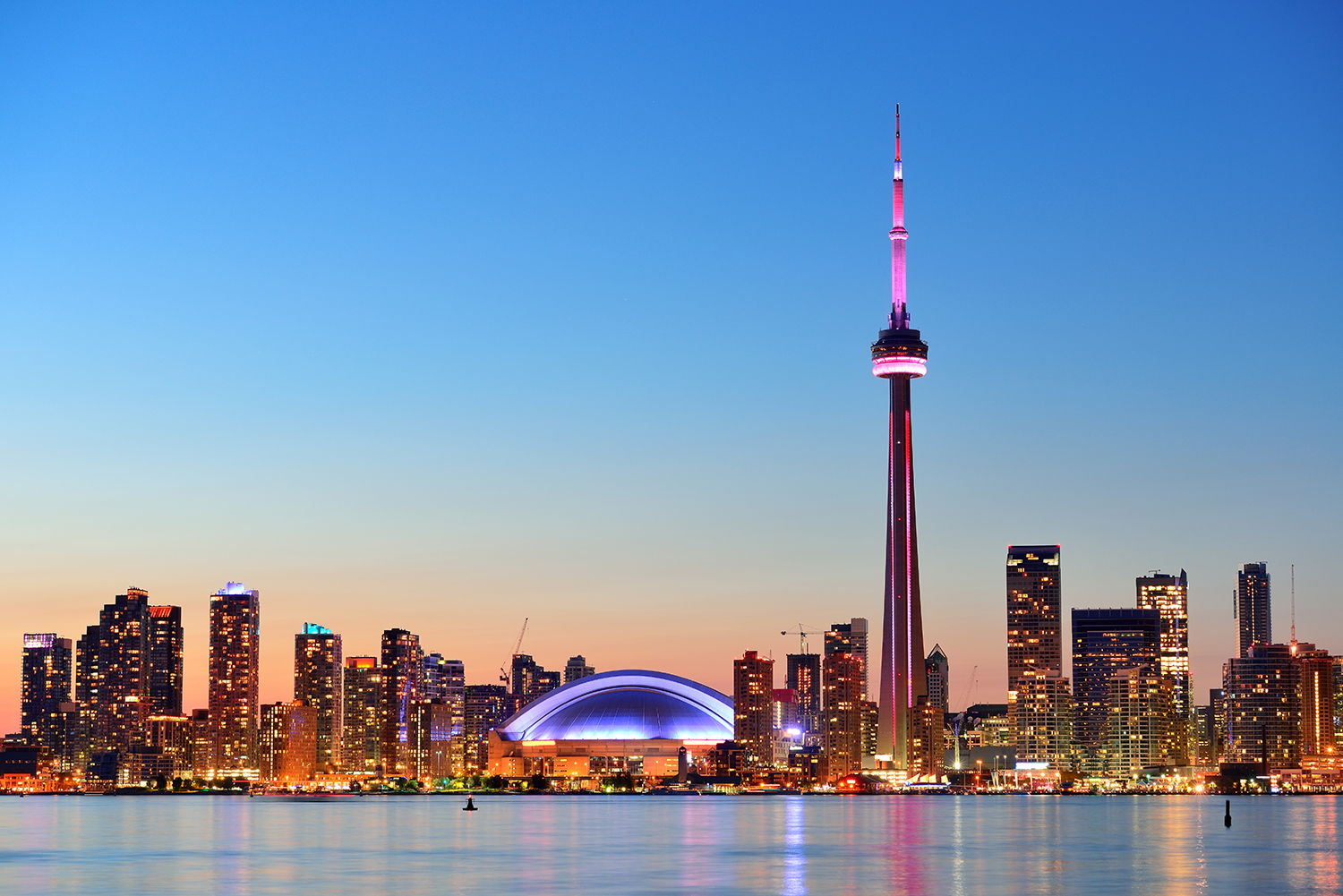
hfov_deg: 26.0
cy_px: 448
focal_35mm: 78
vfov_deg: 17.5
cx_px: 672
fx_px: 2911
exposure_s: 6
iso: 100
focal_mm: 78
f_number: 5.6
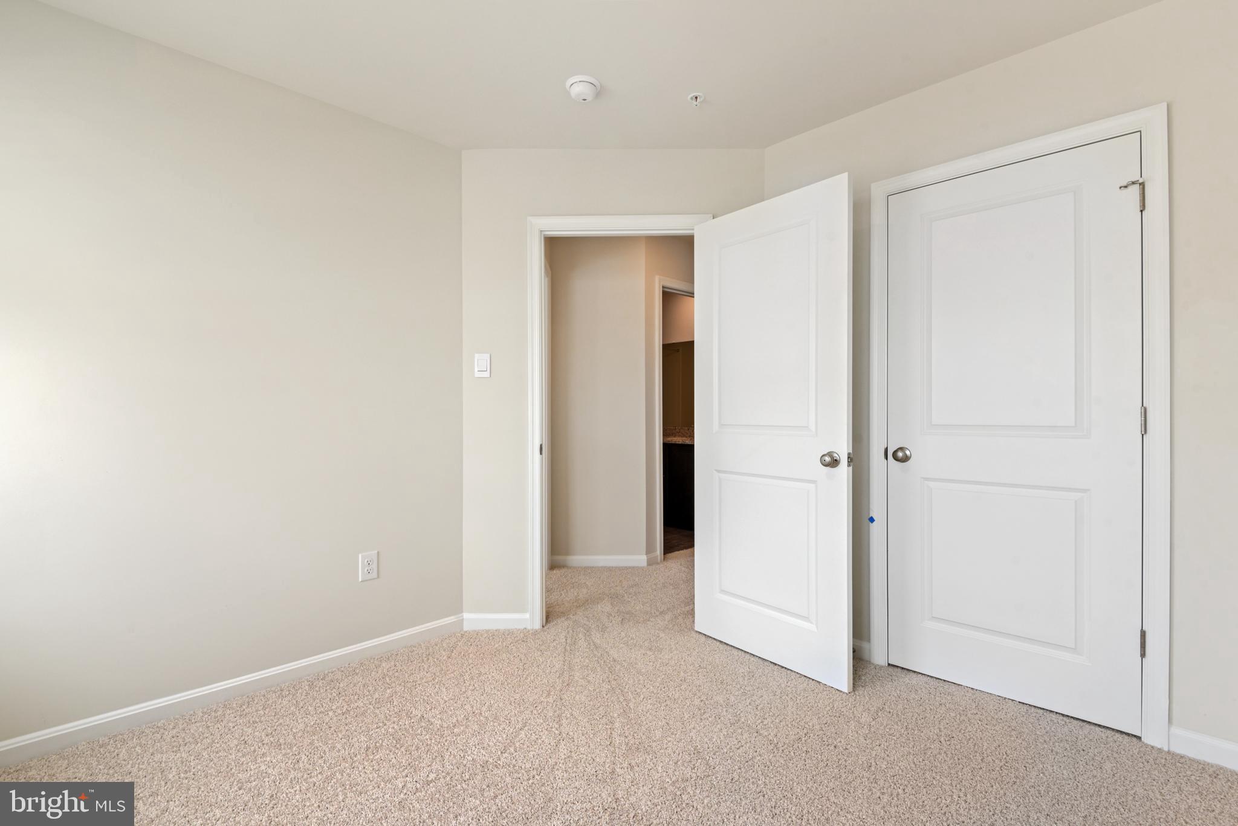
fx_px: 550
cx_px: 619
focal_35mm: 16
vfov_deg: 73.8
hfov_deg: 96.7
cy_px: 413
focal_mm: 16
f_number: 9
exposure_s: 1/15
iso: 400
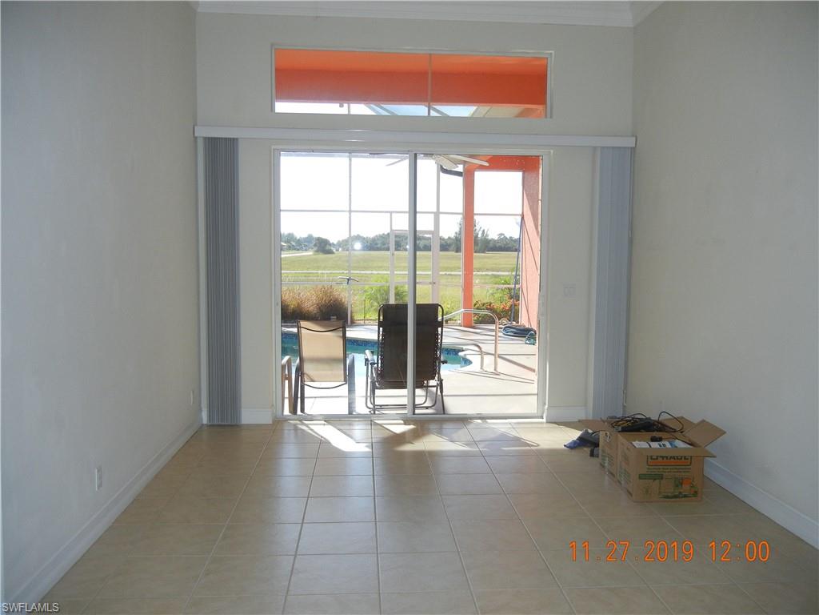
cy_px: 308
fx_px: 710
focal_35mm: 30
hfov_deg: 60.0
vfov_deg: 46.8
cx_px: 410
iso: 230
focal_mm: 5.4
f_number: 3.5
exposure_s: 1/357
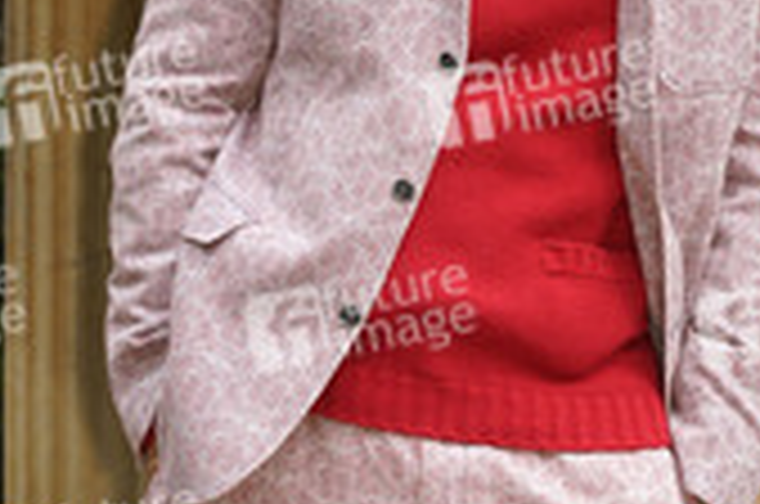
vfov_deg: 4.6
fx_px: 6195
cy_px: -18
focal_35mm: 294
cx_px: 870
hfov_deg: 7.0
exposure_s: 1/160
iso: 100
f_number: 5.6
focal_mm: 110
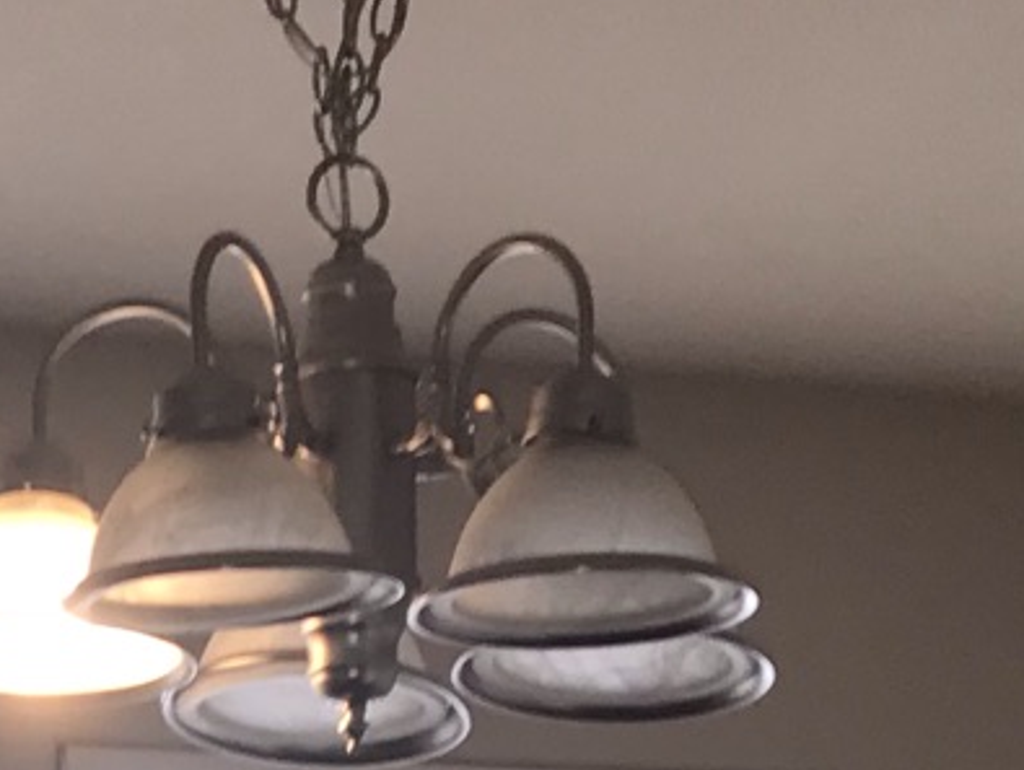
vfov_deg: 9.1
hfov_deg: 13.5
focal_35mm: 145
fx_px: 4293
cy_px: 1939
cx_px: 101
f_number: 1.8
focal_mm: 3.99
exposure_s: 1/40
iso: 20
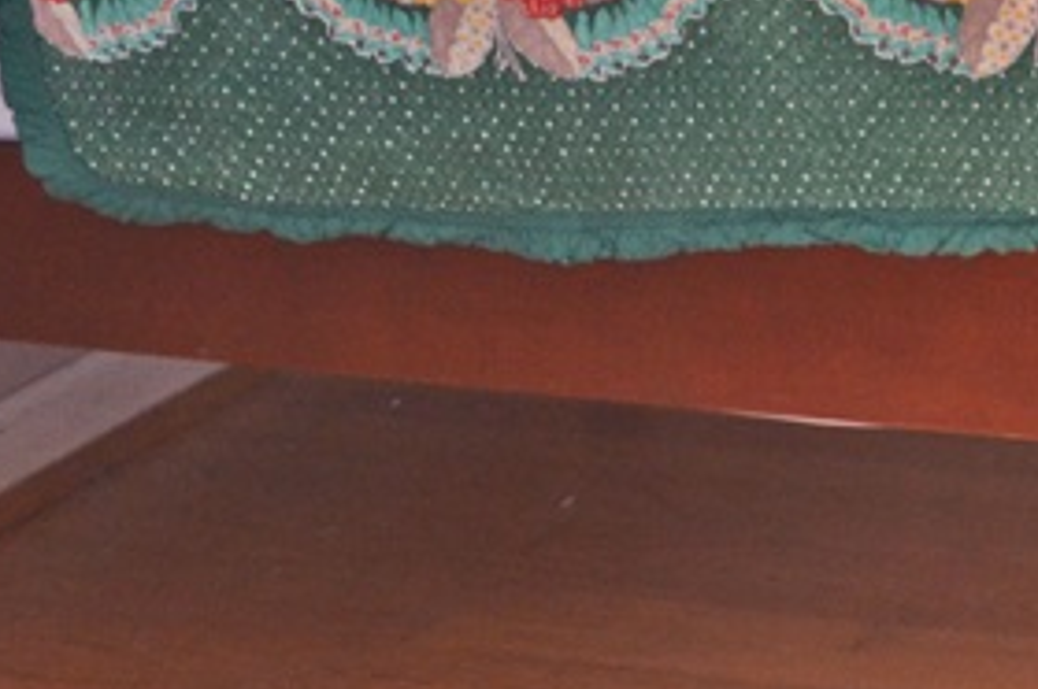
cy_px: -141
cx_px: 1335
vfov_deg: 8.4
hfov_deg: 12.4
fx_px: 4637
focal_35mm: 161
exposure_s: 1/40
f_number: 4.5
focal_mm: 30
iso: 400
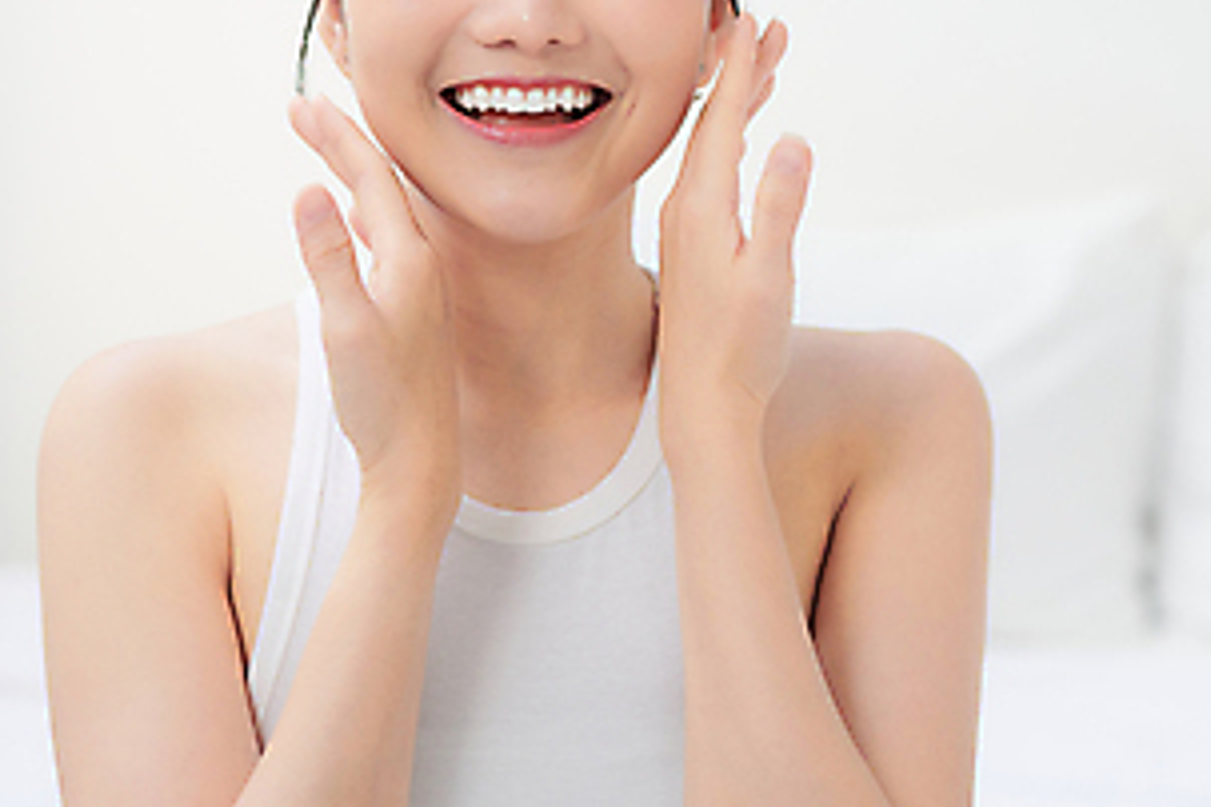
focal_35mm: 99
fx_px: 3330
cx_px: 679
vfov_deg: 13.7
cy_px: 132
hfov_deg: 20.6
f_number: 2.2
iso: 250
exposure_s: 1/200
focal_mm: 50
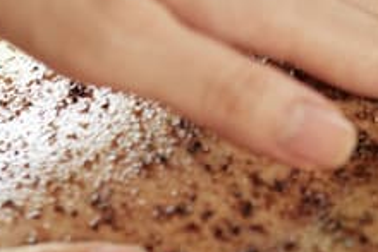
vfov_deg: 8.6
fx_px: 1671
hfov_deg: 12.8
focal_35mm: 159
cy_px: 160
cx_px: 338
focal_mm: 35
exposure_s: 1/160
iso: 320
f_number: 2.2
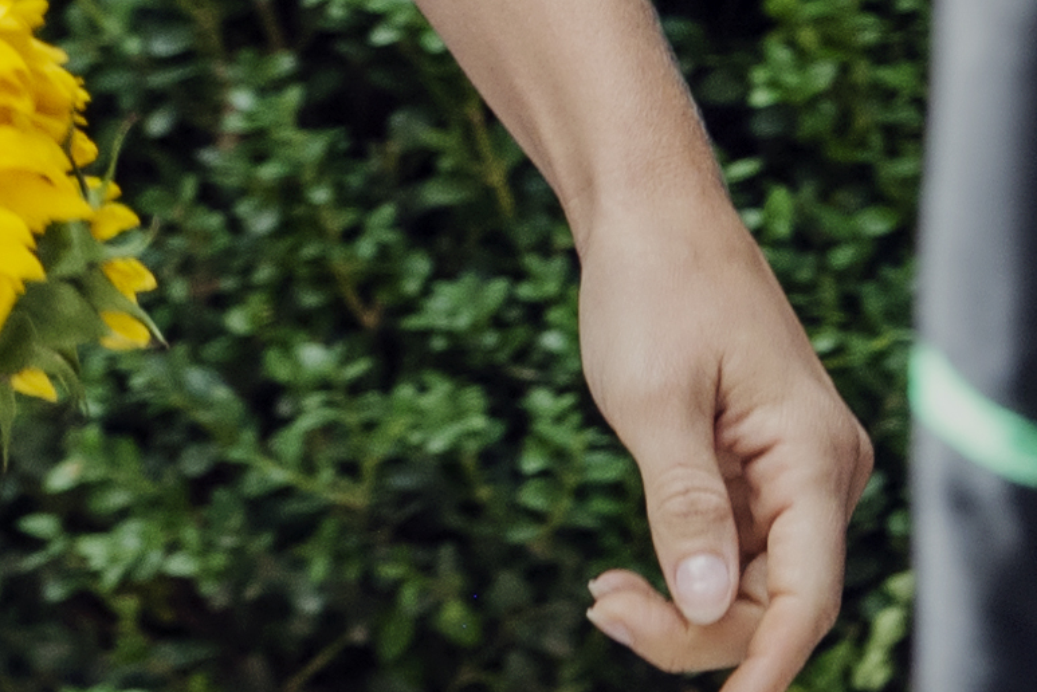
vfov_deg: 1.3
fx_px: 29679
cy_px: -1166
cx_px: 476
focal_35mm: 1030
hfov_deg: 2.0
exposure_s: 1/320
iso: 100
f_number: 4
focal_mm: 135
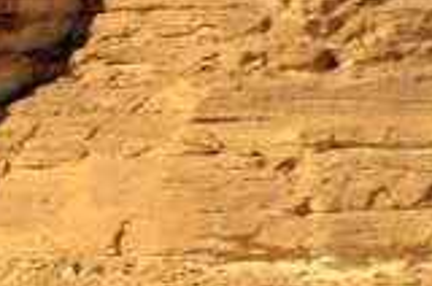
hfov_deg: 4.7
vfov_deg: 3.2
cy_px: 429
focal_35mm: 433
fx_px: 5188
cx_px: -594
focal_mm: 45
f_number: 10
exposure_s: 1/400
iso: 200
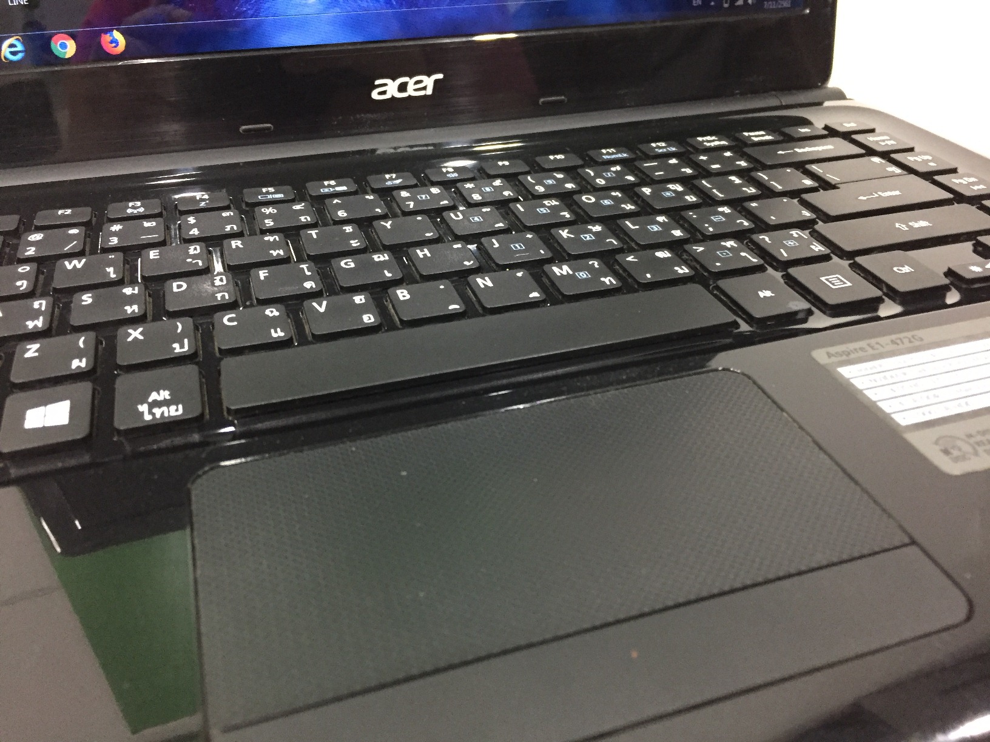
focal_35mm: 29
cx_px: 495
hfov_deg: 61.7
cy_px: 371
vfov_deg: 48.2
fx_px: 829
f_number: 2.2
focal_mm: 4.15
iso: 250
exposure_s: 1/17
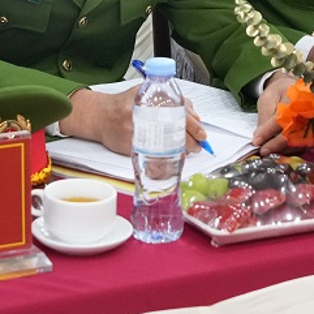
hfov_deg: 13.4
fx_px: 1334
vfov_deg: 13.0
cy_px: -94
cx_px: 77
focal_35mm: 130
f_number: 4
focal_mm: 24
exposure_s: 1/125
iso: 3200
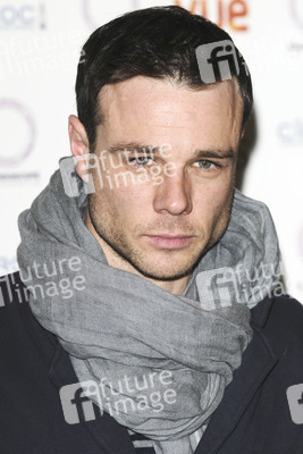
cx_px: 152
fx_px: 2743
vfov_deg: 9.5
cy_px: 227
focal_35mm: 218
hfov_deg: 6.3
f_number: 4.5
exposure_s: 1/160
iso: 320
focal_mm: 145
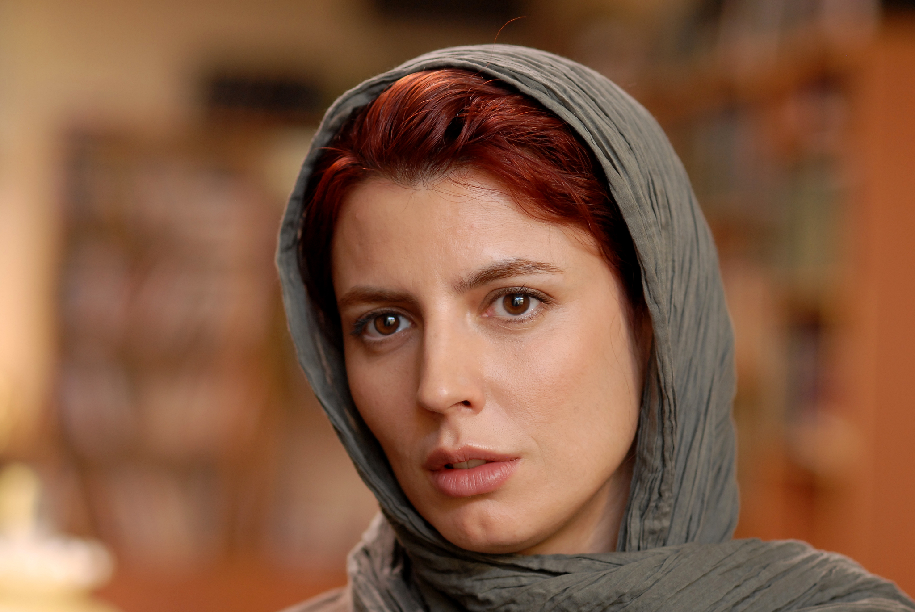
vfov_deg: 10.8
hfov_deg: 16.1
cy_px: 306
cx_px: 458
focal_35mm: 128
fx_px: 3244
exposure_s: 1/80
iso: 400
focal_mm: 85
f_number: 2.5
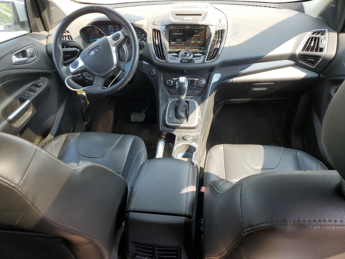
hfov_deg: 67.3
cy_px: 130
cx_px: 172
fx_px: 259
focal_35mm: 26
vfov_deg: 53.1
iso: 50
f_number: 1.5
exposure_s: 1/217
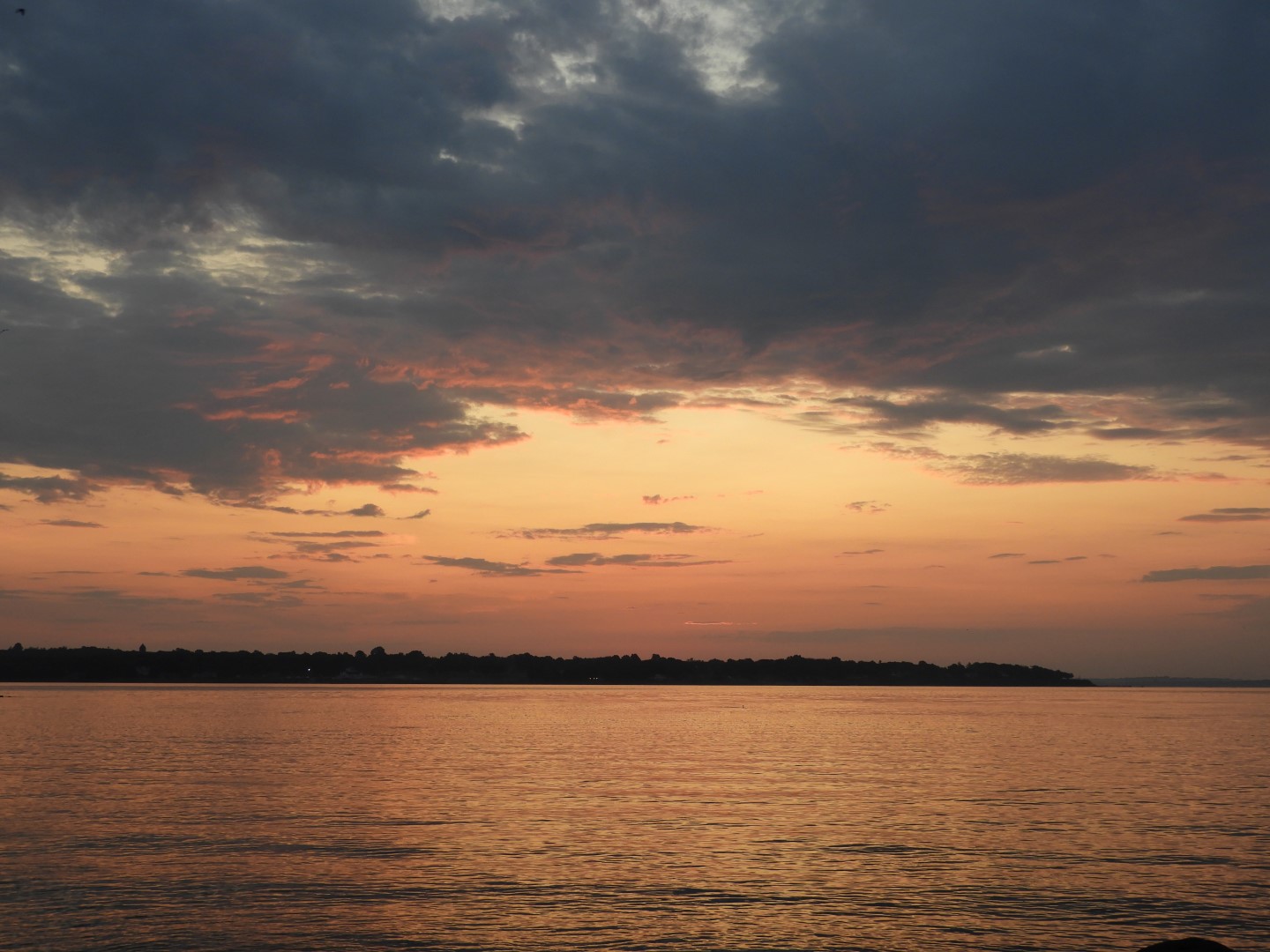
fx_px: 1834
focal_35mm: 50
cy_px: 476
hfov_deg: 38.2
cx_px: 635
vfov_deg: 29.1
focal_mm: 9
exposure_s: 1/100
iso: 100
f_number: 4
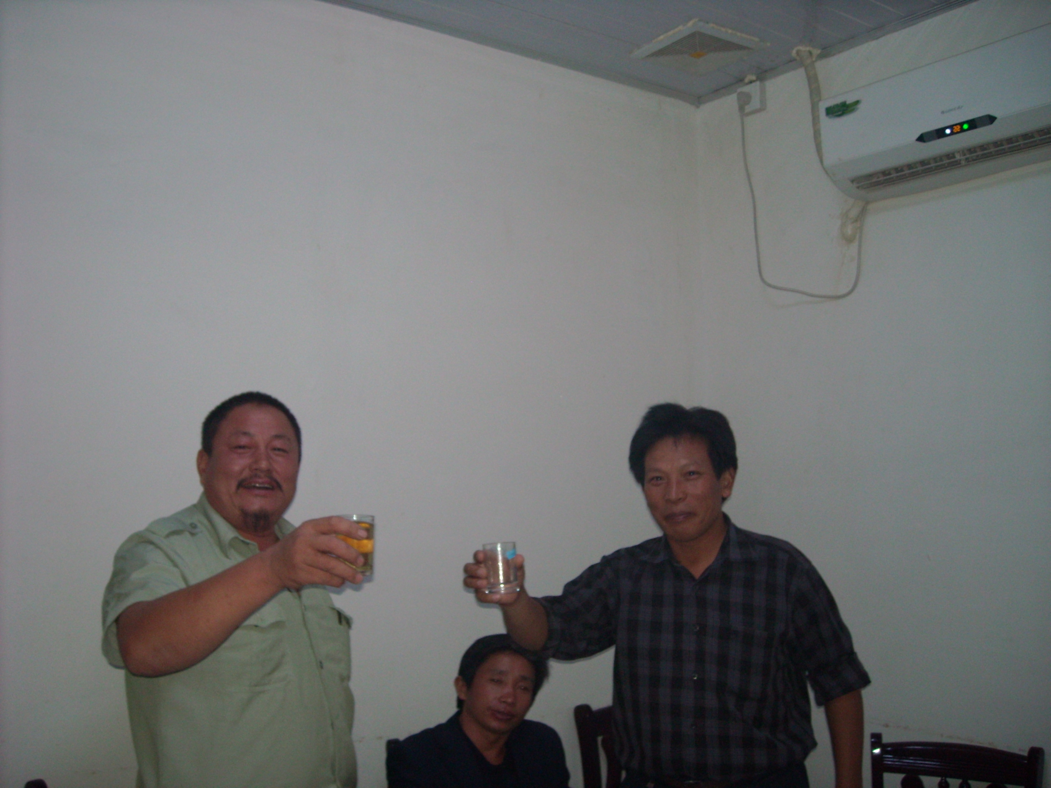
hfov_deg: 52.6
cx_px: 526
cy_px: 394
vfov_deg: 40.7
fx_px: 1063
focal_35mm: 35
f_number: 2.8
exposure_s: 1/30
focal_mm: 5.7
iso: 200
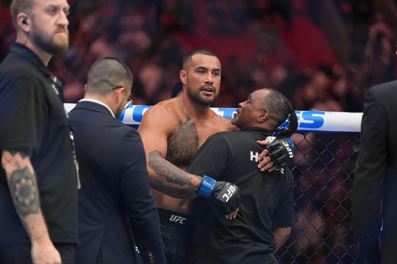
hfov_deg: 10.6
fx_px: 2139
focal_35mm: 194
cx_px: 198
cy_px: 132
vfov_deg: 7.1
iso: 1600
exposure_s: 1/1000
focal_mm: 194
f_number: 2.8
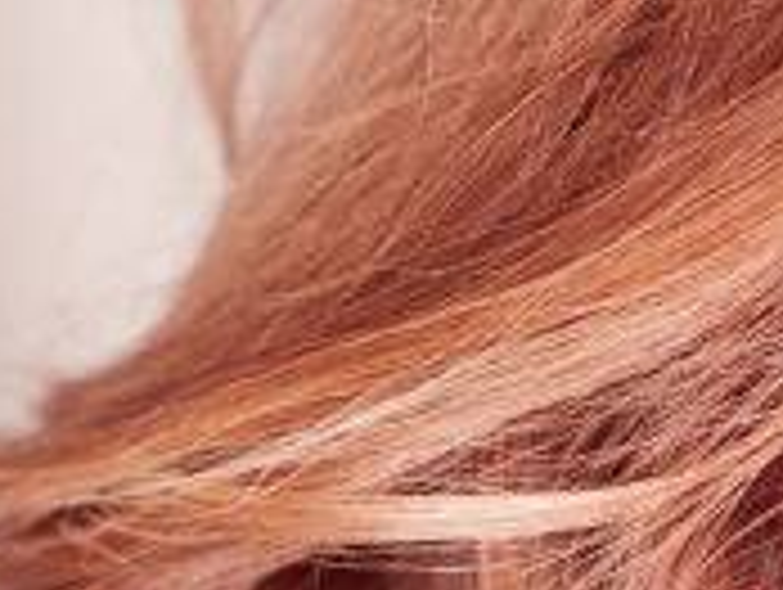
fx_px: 13817
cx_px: 1282
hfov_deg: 3.2
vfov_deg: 2.4
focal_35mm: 610
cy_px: 1007
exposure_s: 1/160
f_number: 3.5
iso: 200
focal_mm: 85
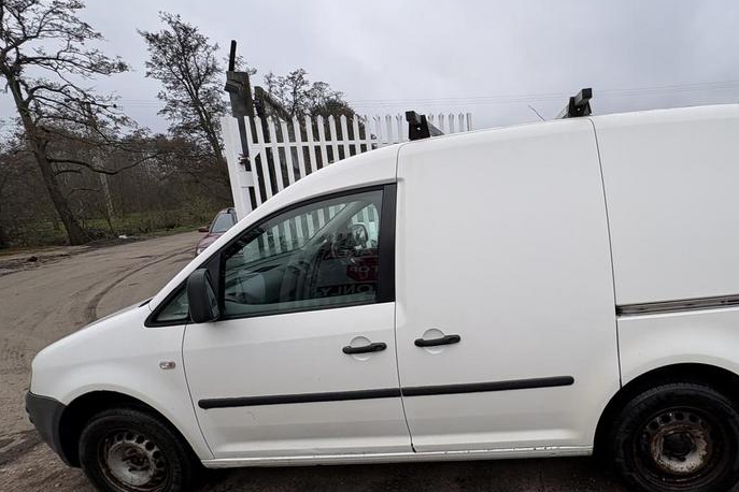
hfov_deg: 85.0
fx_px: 390
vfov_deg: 64.5
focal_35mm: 19
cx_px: 467
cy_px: 254
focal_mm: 2.22
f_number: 2.2
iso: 40
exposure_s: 1/296
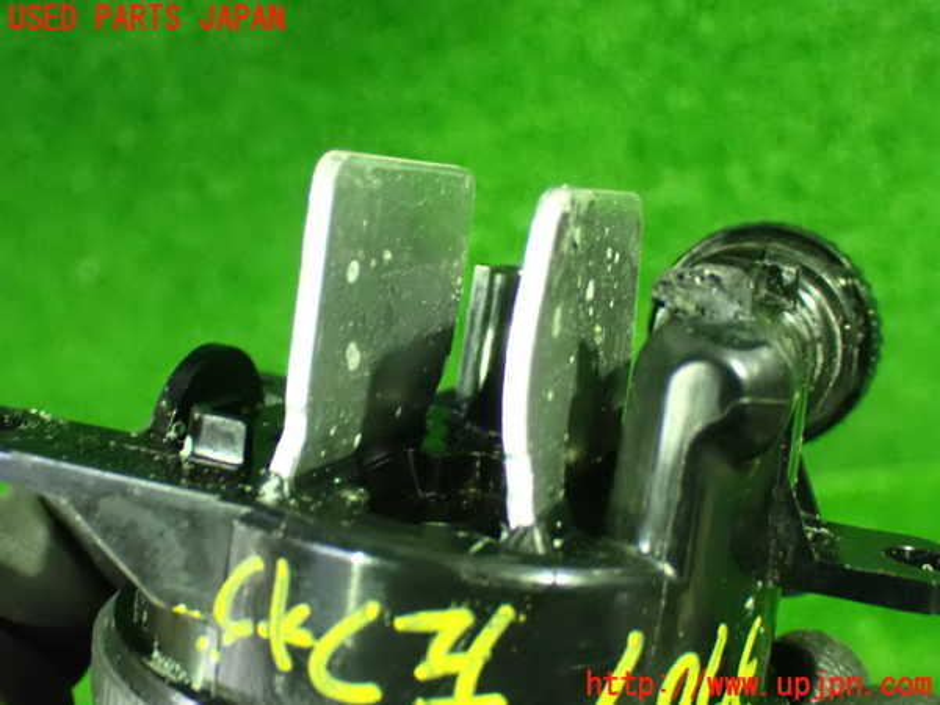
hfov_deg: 38.2
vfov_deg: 29.1
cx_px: 470
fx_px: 1358
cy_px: 352
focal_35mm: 50
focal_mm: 9.01
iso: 1600
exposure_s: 1/20
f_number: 3.2
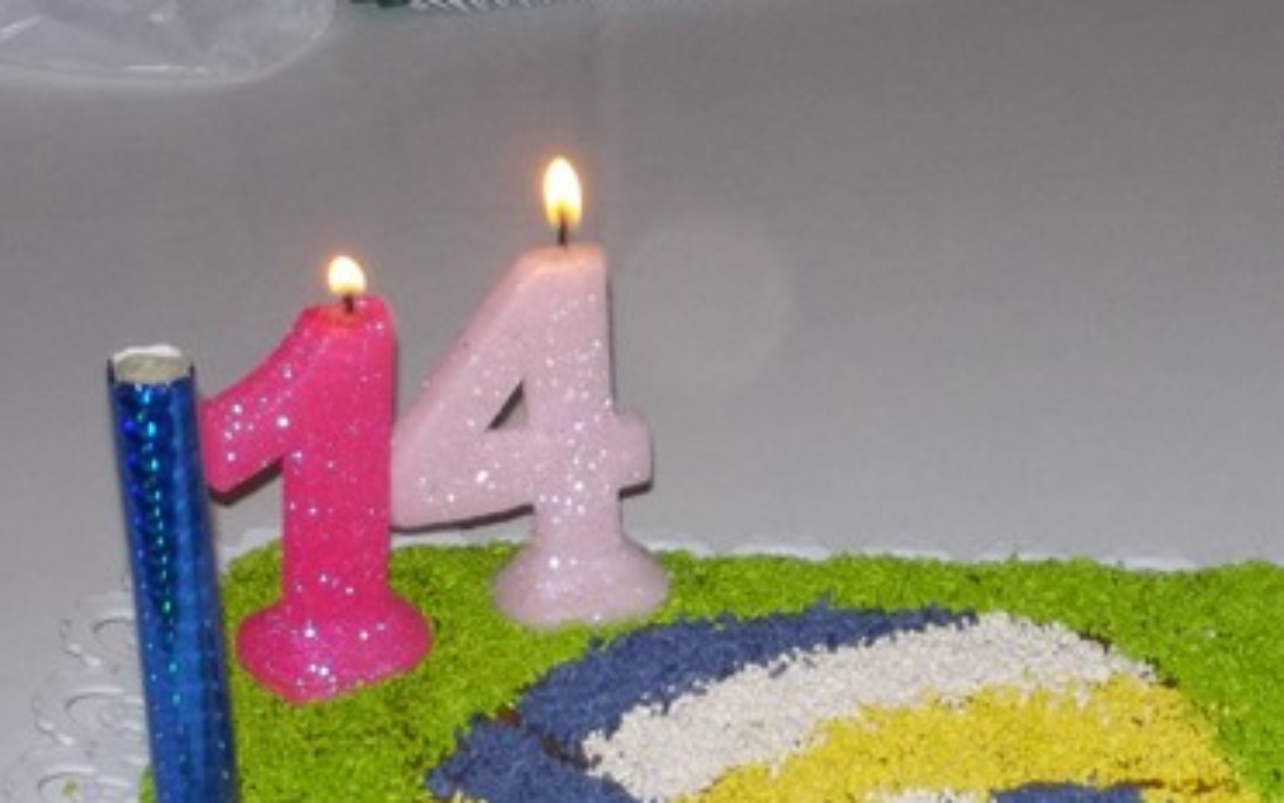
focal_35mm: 126
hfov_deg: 16.5
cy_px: 644
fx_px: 4410
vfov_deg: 10.4
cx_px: 936
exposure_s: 1/60
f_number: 5.3
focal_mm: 9.7
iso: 160
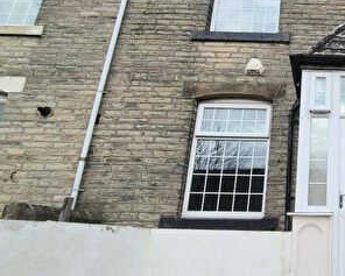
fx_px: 306
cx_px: 343
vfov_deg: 48.5
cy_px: 136
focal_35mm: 30
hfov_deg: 48.6
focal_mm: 2.2
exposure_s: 1/2000
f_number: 2.2
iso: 100
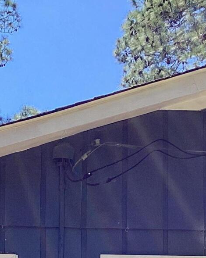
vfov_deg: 17.4
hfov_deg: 14.5
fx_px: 785
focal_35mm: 103
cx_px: -29
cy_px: 346
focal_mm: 3.3
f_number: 2.4
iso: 25
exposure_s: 1/429
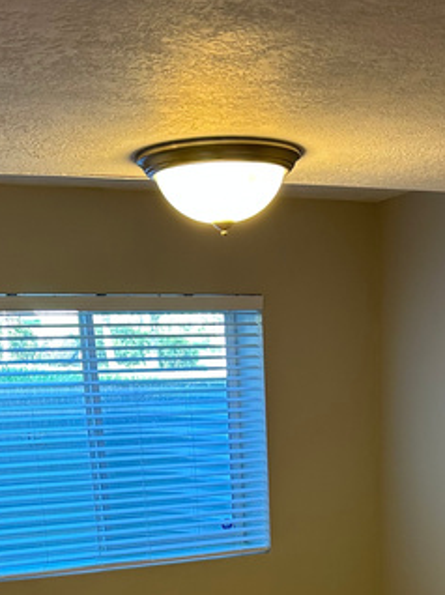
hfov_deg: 25.1
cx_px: 301
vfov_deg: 29.3
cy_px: 687
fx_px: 995
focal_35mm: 58
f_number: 1.78
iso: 160
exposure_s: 1/60
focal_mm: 6.86
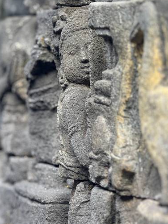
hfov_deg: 9.7
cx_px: 88
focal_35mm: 153
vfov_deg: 12.9
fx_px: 991
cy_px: 102
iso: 125
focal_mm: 15.66
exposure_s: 1/99
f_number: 2.8
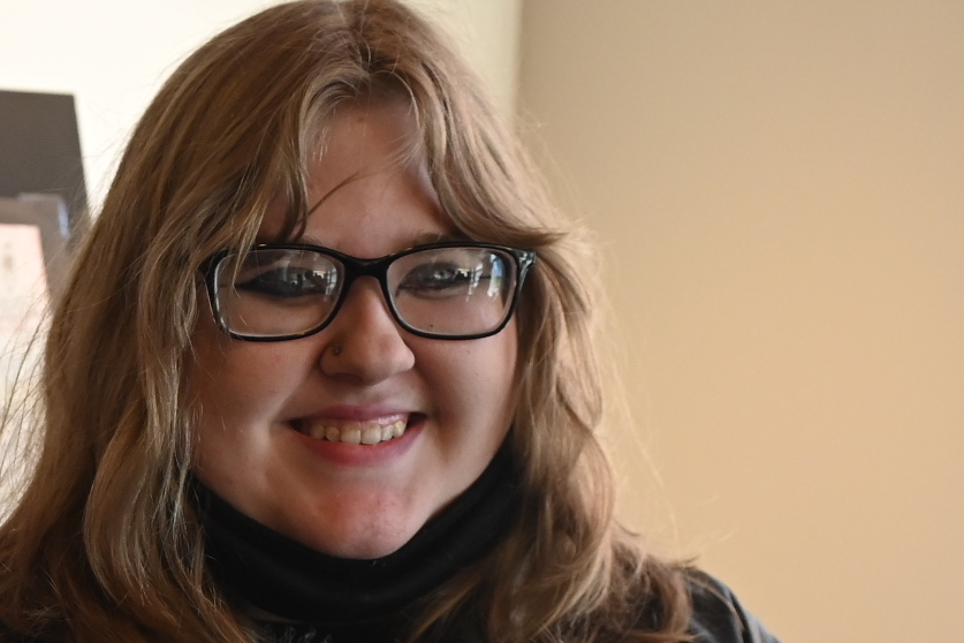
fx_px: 2999
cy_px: 773
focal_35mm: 112
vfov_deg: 12.0
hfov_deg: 17.2
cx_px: -283
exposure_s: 1/160
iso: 1250
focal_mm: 31
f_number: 4.5
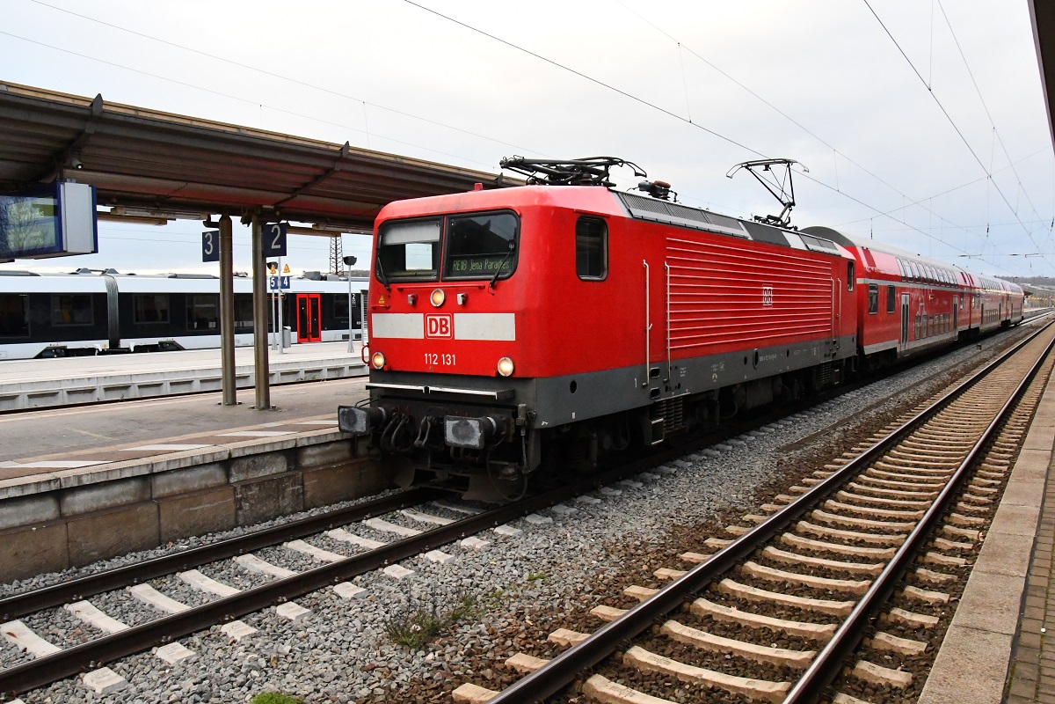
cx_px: 528
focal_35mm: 27
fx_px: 791
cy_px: 352
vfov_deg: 47.9
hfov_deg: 67.4
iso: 8000
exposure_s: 1/400
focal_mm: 18
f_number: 11
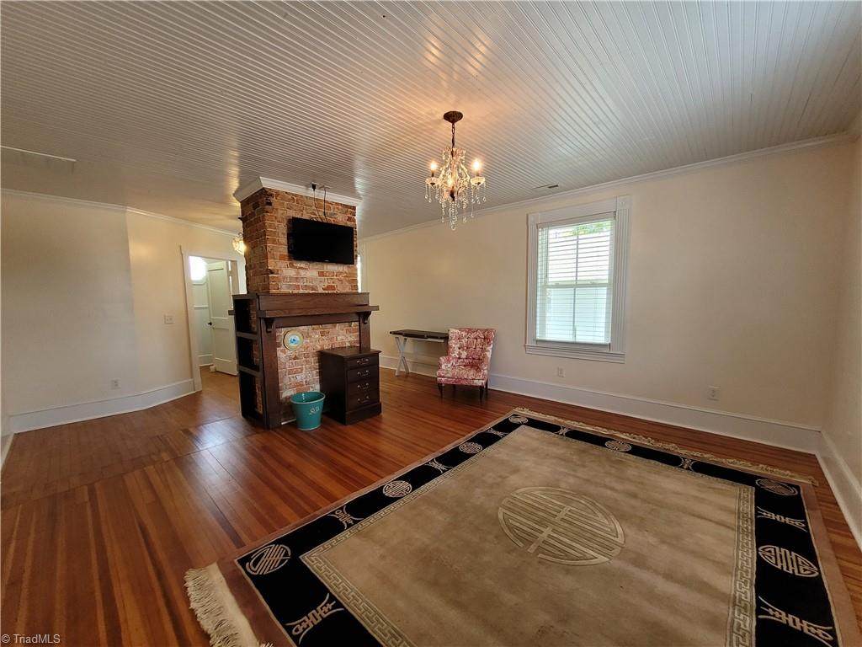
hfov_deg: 106.2
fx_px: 324
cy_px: 324
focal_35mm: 13
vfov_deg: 89.9
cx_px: 431
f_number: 2.2
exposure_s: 1/60
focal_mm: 1.74
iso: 200
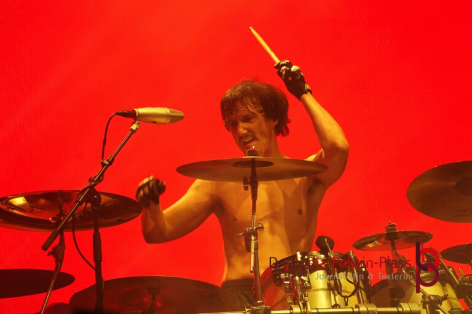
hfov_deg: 5.8
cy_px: 157
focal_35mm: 354
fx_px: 4641
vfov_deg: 3.9
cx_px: 236
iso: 640
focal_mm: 236
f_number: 6.3
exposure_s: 1/400
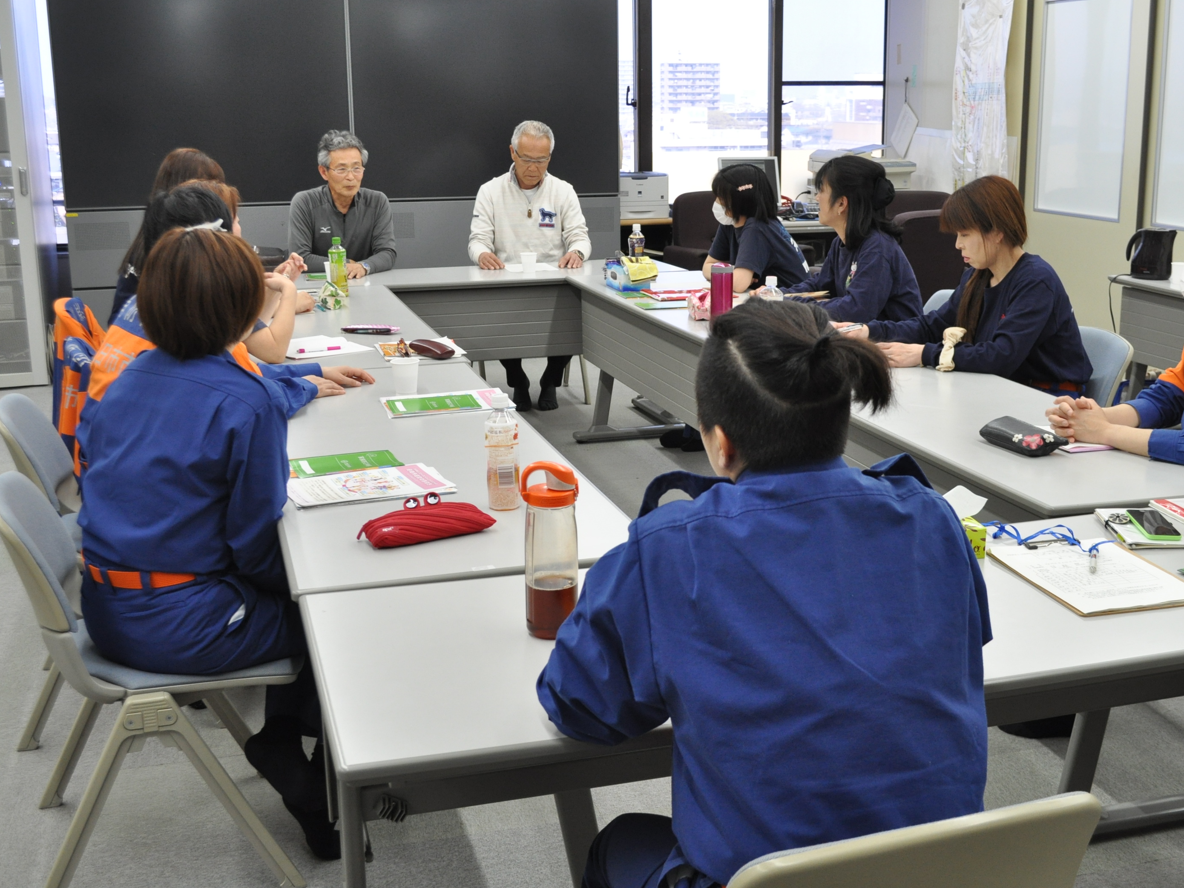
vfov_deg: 36.0
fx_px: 1368
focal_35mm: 40
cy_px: 442
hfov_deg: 46.7
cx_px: 652
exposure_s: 1/100
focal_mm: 24
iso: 800
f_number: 5.6
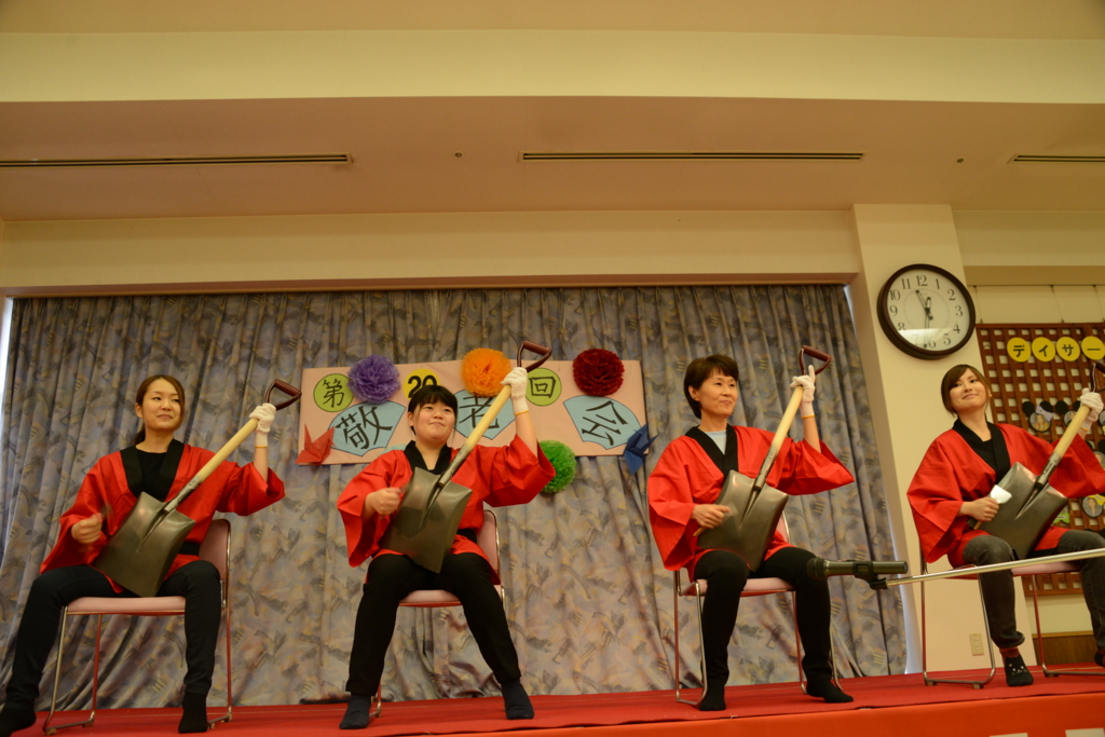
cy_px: 368
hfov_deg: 58.7
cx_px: 552
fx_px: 982
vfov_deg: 41.1
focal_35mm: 32
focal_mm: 32
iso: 1000
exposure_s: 1/50
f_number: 4.5
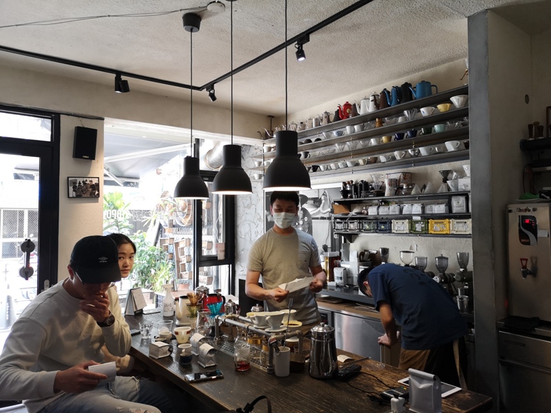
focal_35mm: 27
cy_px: 206
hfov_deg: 65.3
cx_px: 276
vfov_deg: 51.4
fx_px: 430
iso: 320
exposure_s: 1/120
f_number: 1.8
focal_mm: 3.95
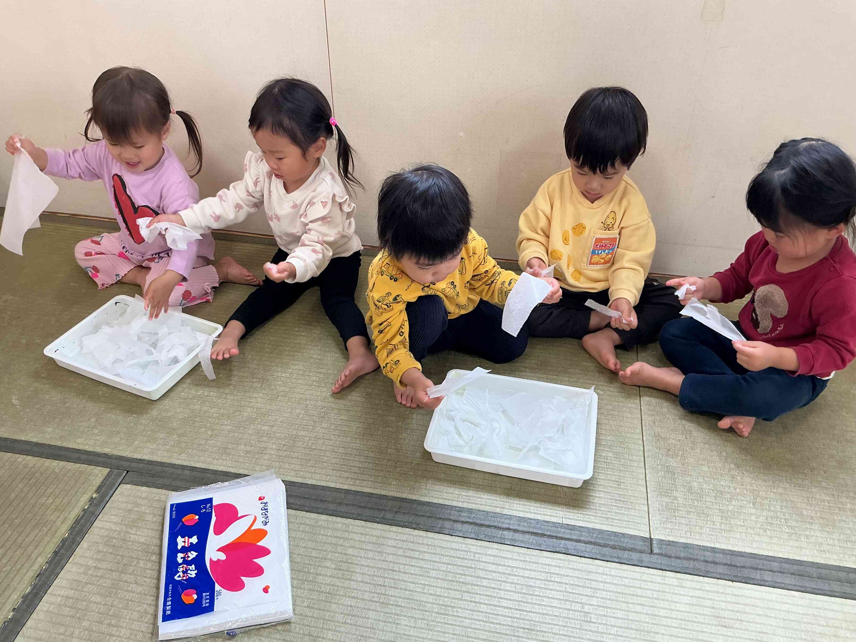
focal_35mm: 29
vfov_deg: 48.2
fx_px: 717
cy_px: 321
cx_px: 428
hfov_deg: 61.7
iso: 64
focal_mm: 3
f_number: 1.8
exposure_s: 1/120
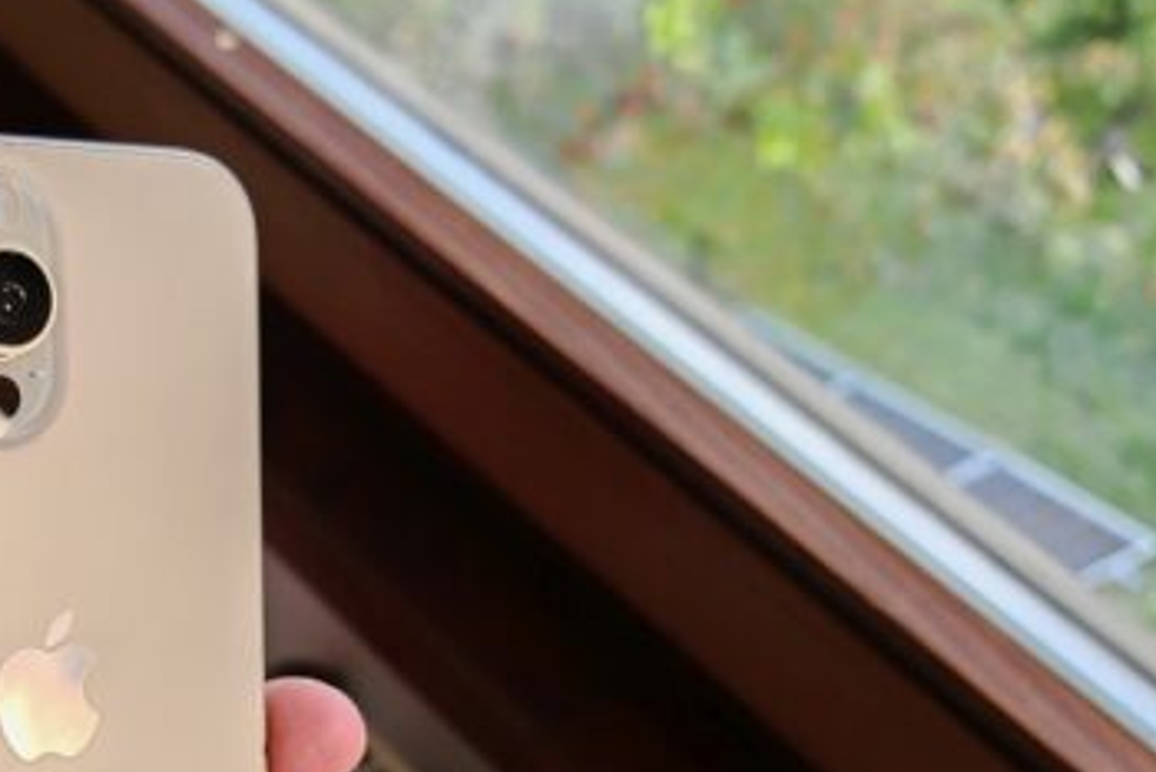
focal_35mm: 62
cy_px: 702
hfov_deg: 30.0
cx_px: -20
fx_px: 1992
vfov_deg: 21.4
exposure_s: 1/340
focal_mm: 6.83
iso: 50
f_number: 2
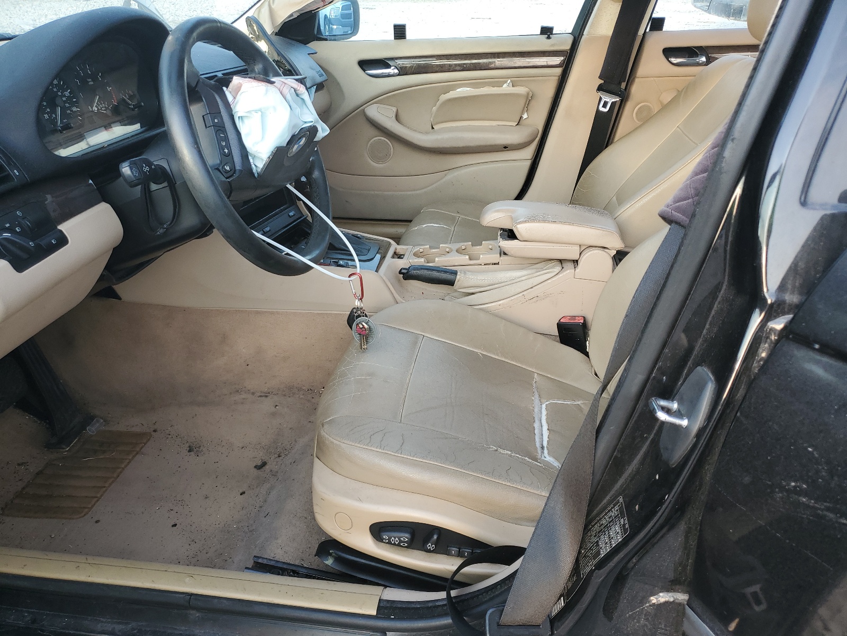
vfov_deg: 53.1
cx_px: 424
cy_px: 318
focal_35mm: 26
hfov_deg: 67.3
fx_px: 636
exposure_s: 1/159
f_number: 1.5
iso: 50
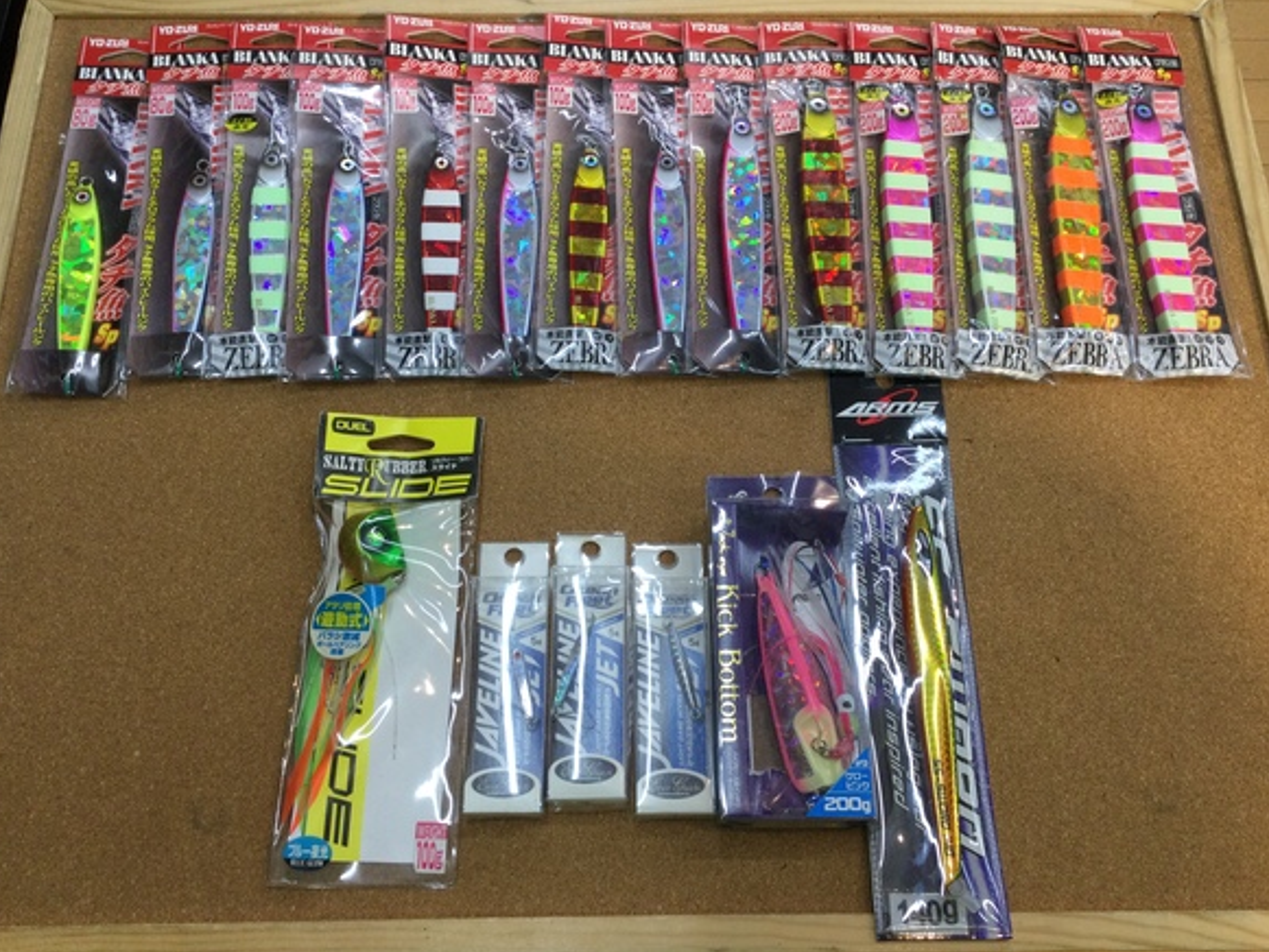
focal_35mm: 32
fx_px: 1173
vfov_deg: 44.2
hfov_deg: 56.8
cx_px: 622
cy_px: 465
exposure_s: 1/40
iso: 25
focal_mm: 3.3
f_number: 2.4
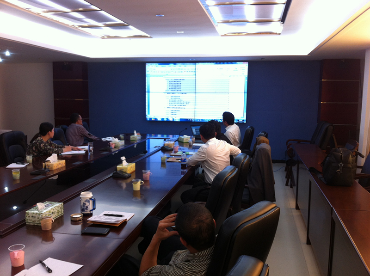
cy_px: 138
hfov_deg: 52.7
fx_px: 373
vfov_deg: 40.6
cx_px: 185
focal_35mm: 35
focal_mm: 3.85
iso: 80
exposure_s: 1/20
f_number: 2.8
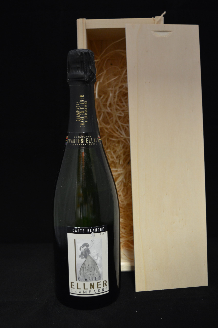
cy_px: 164
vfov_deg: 46.4
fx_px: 382
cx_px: 109
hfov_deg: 31.8
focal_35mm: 42
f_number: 4.2
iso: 900
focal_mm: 28
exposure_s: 1/15
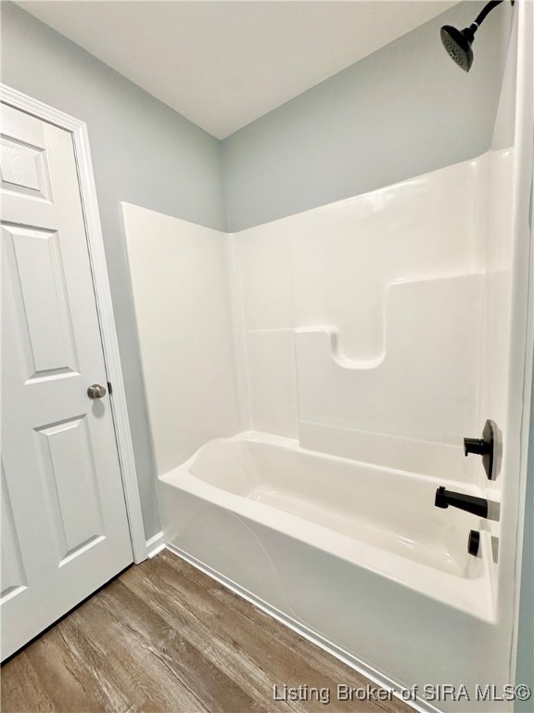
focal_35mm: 14
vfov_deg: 102.1
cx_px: 267
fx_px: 288
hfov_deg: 85.7
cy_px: 356
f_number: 2.2
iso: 320
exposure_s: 1/120
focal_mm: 2.22
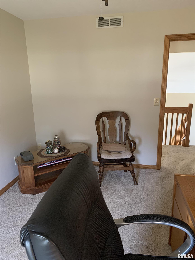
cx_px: 98
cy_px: 130
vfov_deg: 67.3
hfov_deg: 53.1
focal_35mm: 26
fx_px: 195
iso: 400
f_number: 1.8
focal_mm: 4.25
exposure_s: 1/40
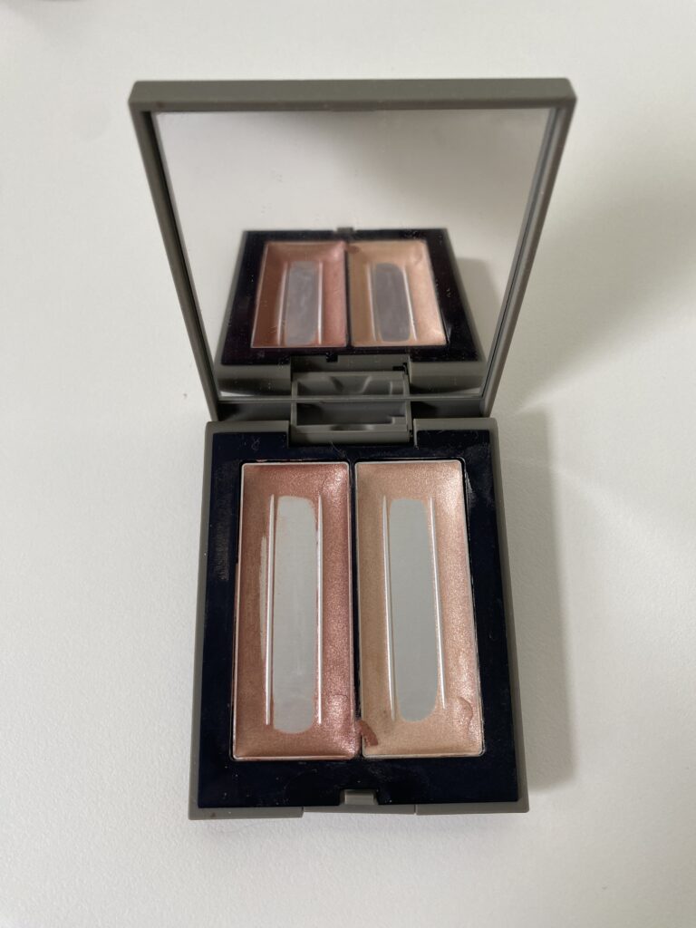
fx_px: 697
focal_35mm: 26
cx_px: 348
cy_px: 464
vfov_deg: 67.3
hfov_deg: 53.1
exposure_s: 1/121
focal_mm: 4.25
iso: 100
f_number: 1.8
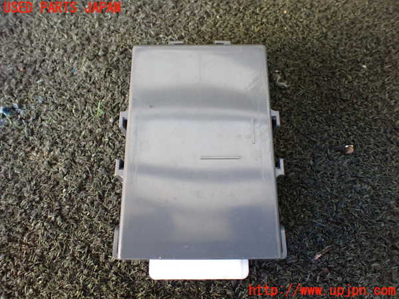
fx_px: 346
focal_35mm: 30
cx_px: 200
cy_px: 150
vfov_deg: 46.8
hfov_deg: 60.0
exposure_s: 1/80
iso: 800
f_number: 2.3
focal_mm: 5.4
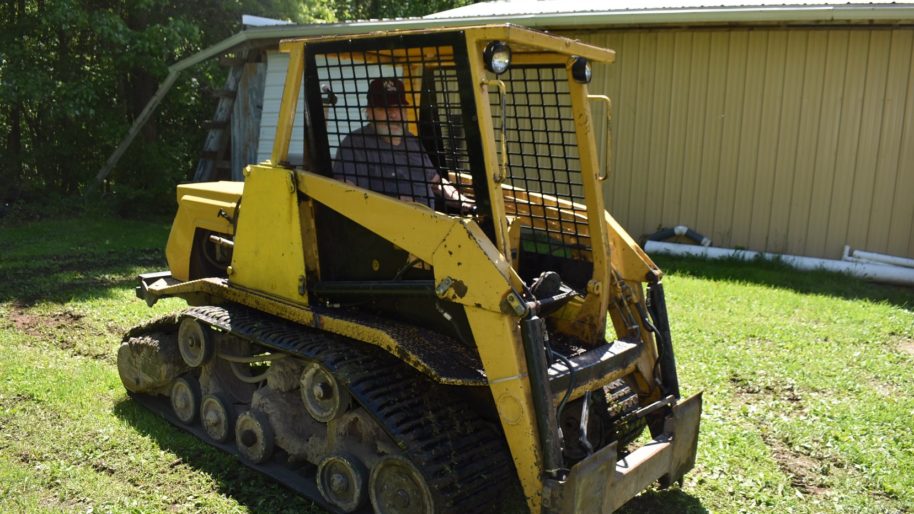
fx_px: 703
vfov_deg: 40.1
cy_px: 282
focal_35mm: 29
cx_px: 455
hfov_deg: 66.1
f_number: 5
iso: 100
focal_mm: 18
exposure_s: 1/200
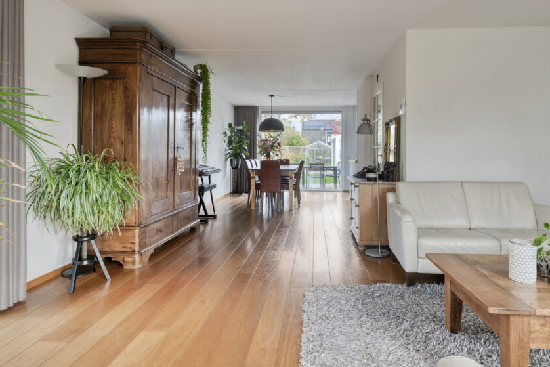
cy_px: 152
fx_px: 336
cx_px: 297
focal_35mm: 22
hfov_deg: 78.4
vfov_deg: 56.9
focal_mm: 18
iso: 200
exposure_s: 1/13
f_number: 8
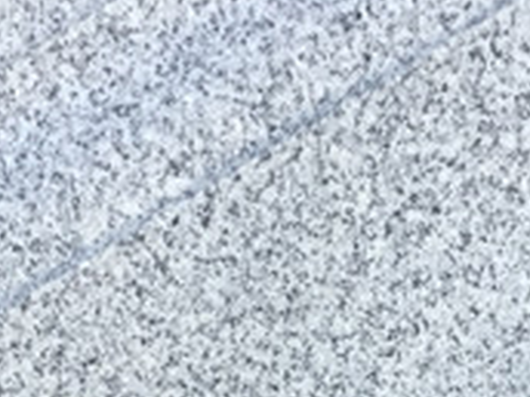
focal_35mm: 162
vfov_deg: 8.4
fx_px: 2480
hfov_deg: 12.2
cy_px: 959
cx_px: 364
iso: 25
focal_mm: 3.3
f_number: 2.4
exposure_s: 1/100
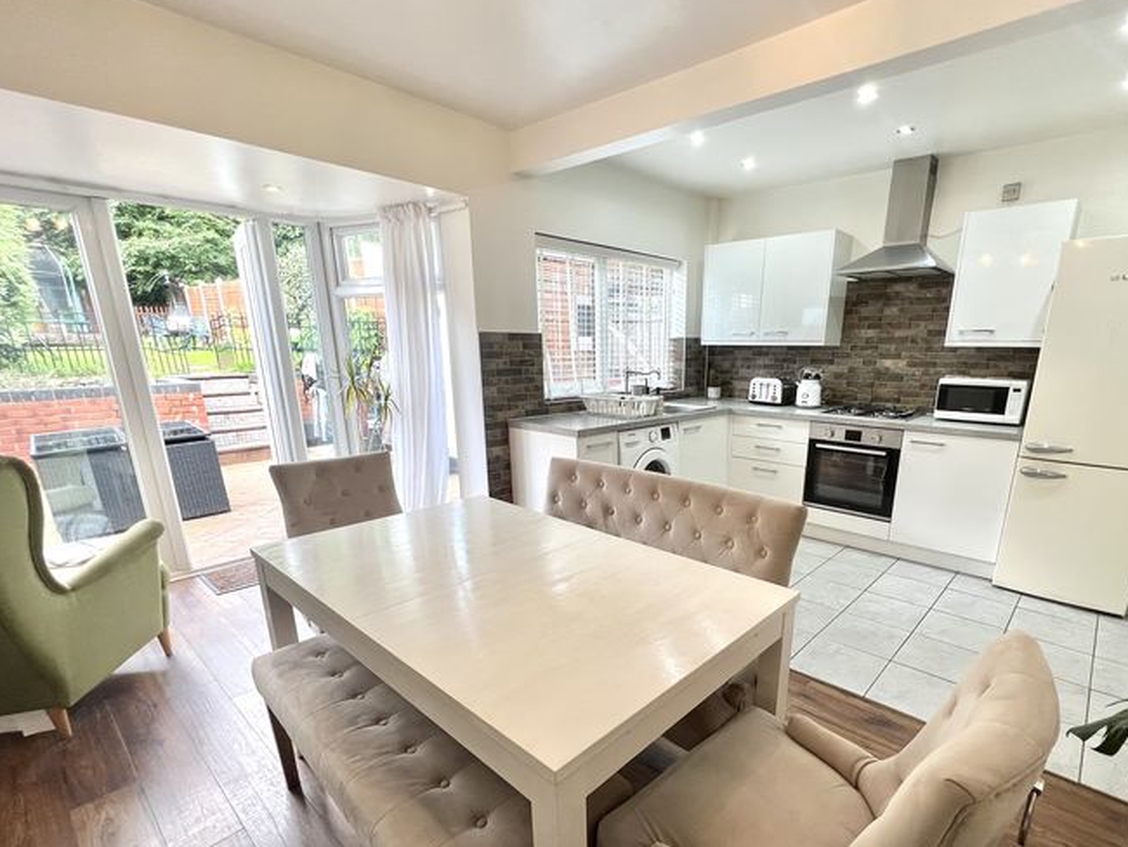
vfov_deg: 77.2
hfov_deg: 94.0
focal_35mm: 16
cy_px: 510
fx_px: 522
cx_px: 635
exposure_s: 1/100
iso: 64
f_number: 1.8
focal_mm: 1.57
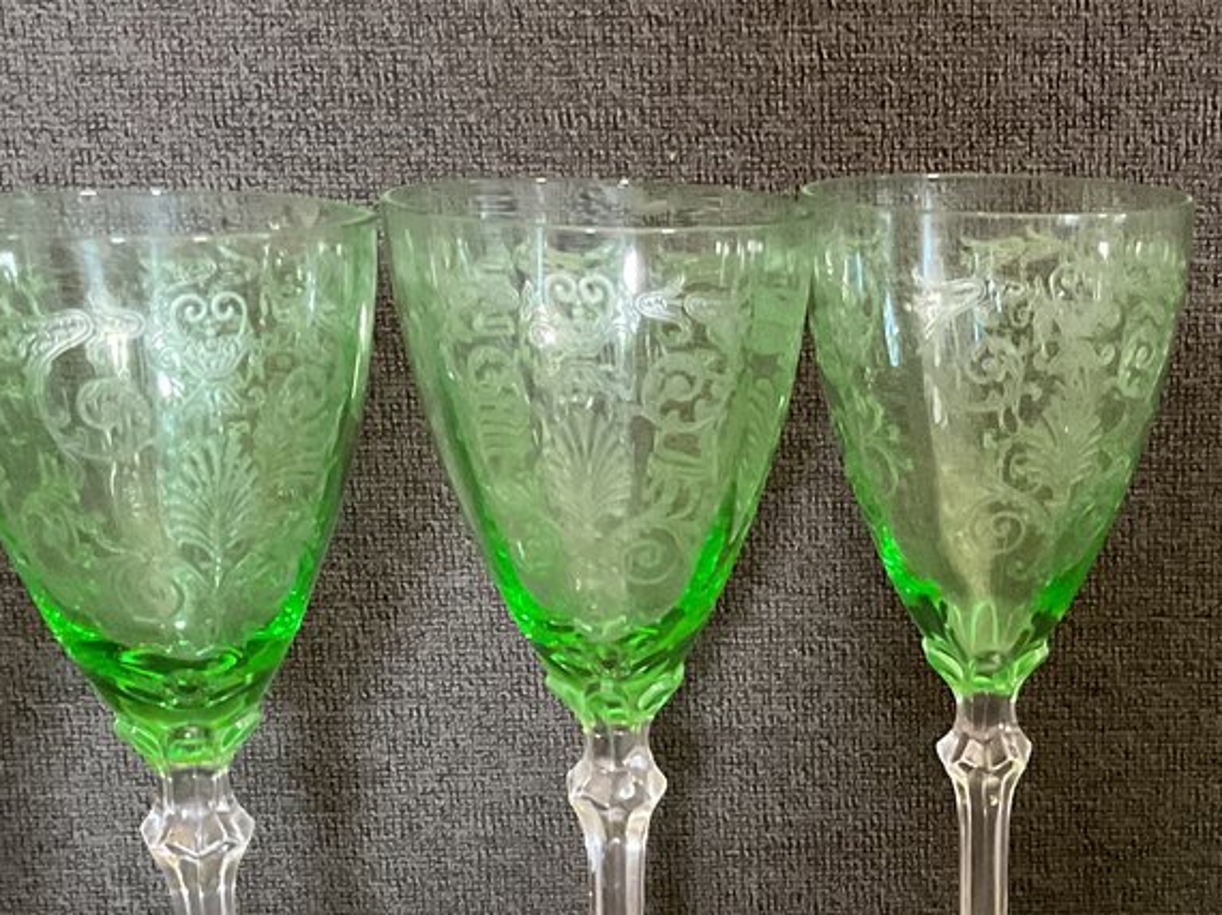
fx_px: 2717
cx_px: 985
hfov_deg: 24.9
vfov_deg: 18.6
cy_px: 931
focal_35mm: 77
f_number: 1.8
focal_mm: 3
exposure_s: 1/30
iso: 400
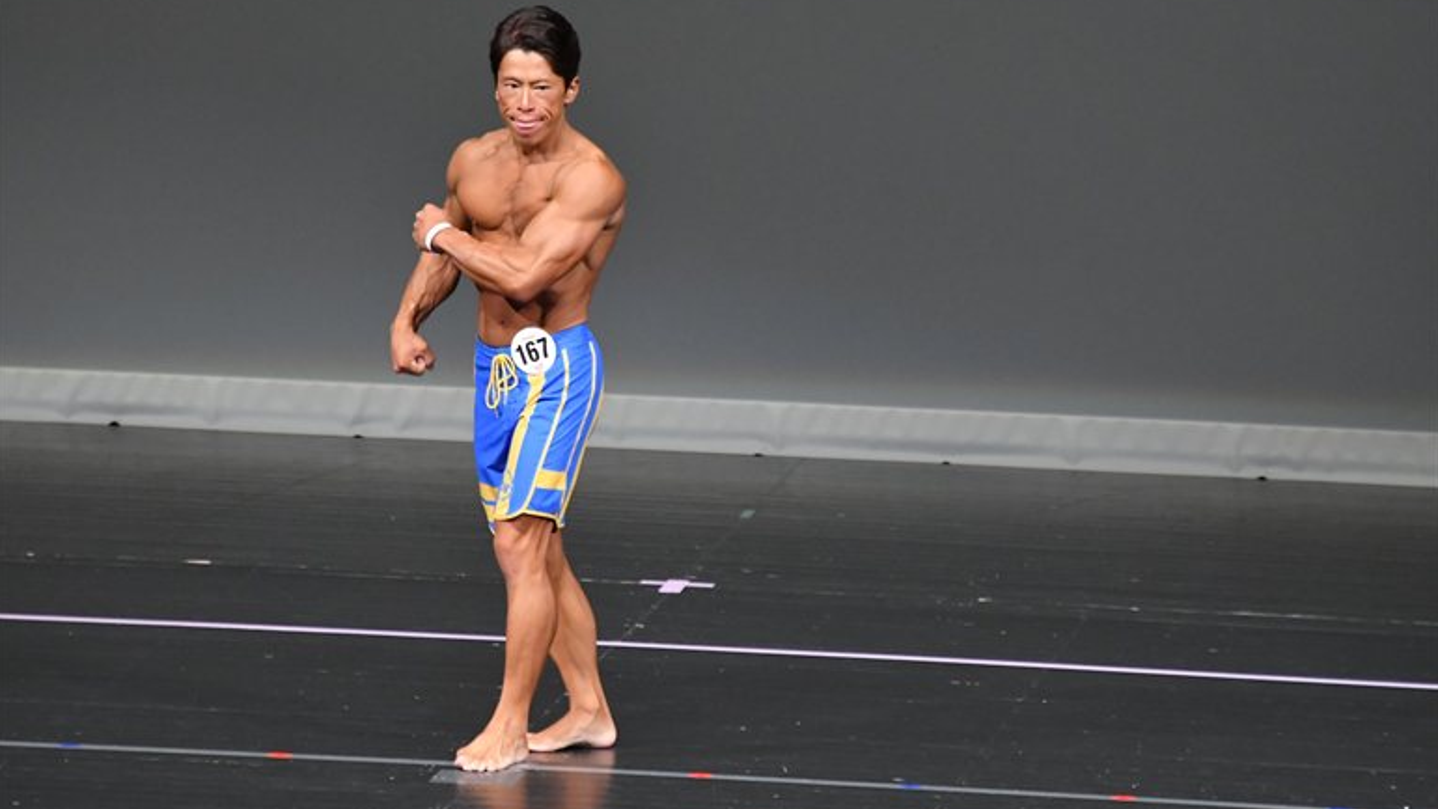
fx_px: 13844
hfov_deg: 5.9
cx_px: 717
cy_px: 363
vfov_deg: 3.3
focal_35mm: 363
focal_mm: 230
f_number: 5.6
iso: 5000
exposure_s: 1/400
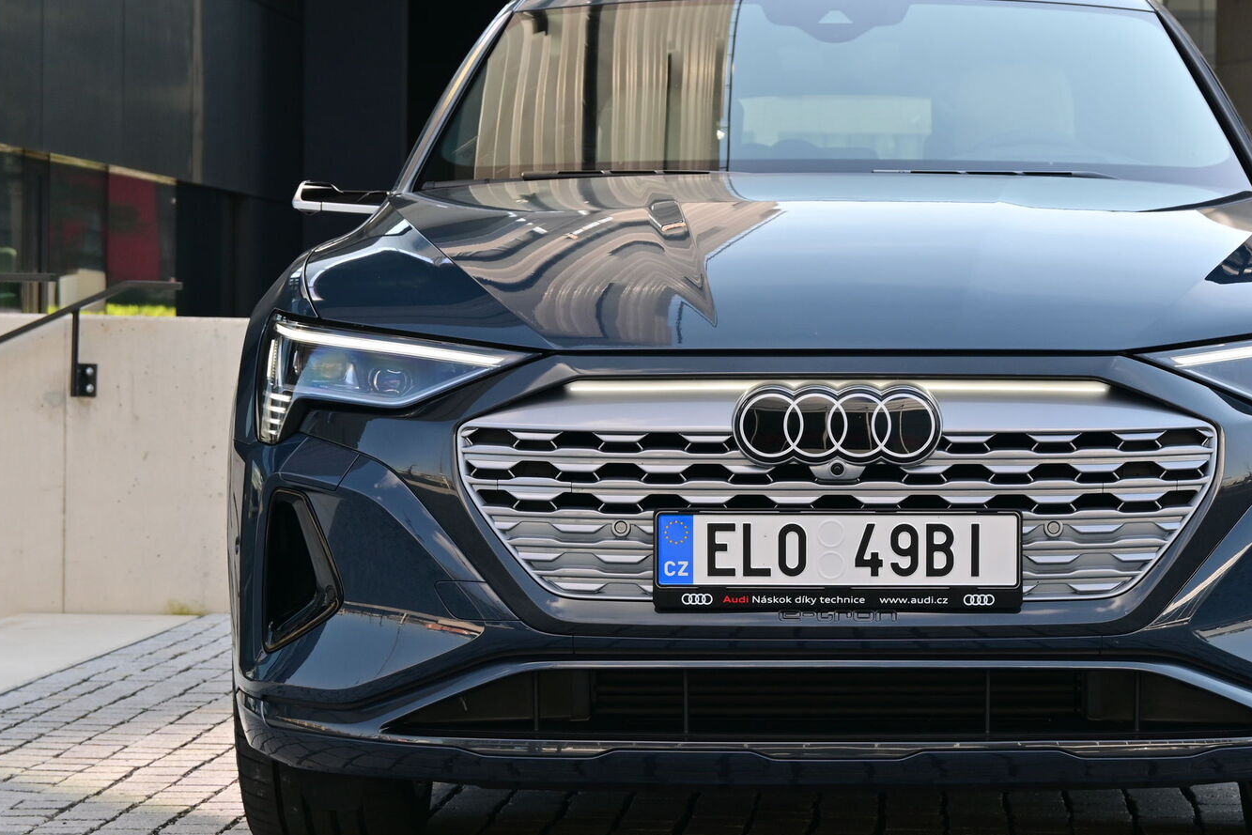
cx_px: 817
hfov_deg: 18.9
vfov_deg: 12.7
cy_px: 473
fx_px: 3756
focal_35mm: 108
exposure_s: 1/160
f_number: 6.3
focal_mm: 50
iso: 100
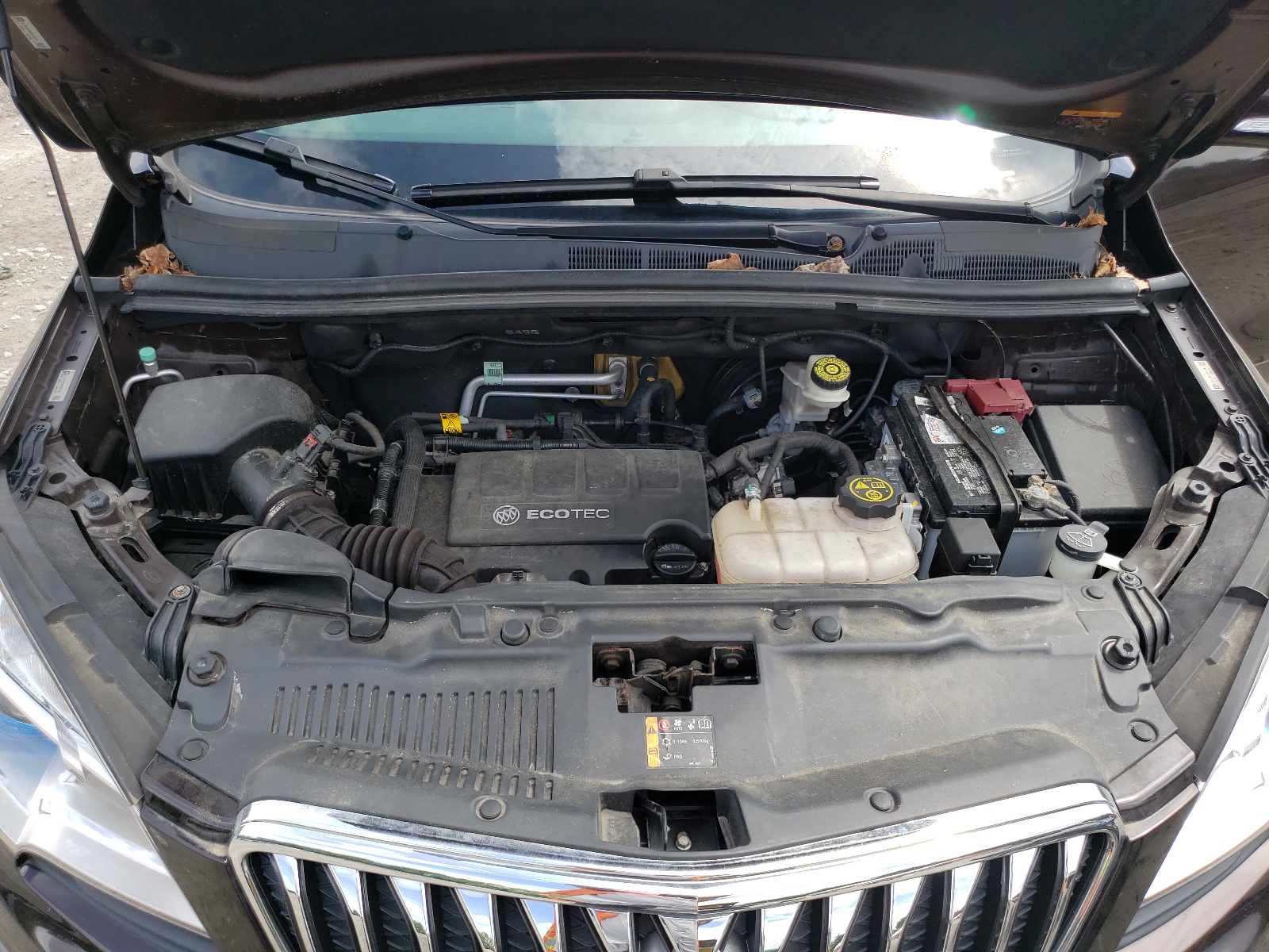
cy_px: 476
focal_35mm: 26
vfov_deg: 53.1
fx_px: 953
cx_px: 634
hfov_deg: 67.3
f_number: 1.5
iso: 50
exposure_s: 1/909
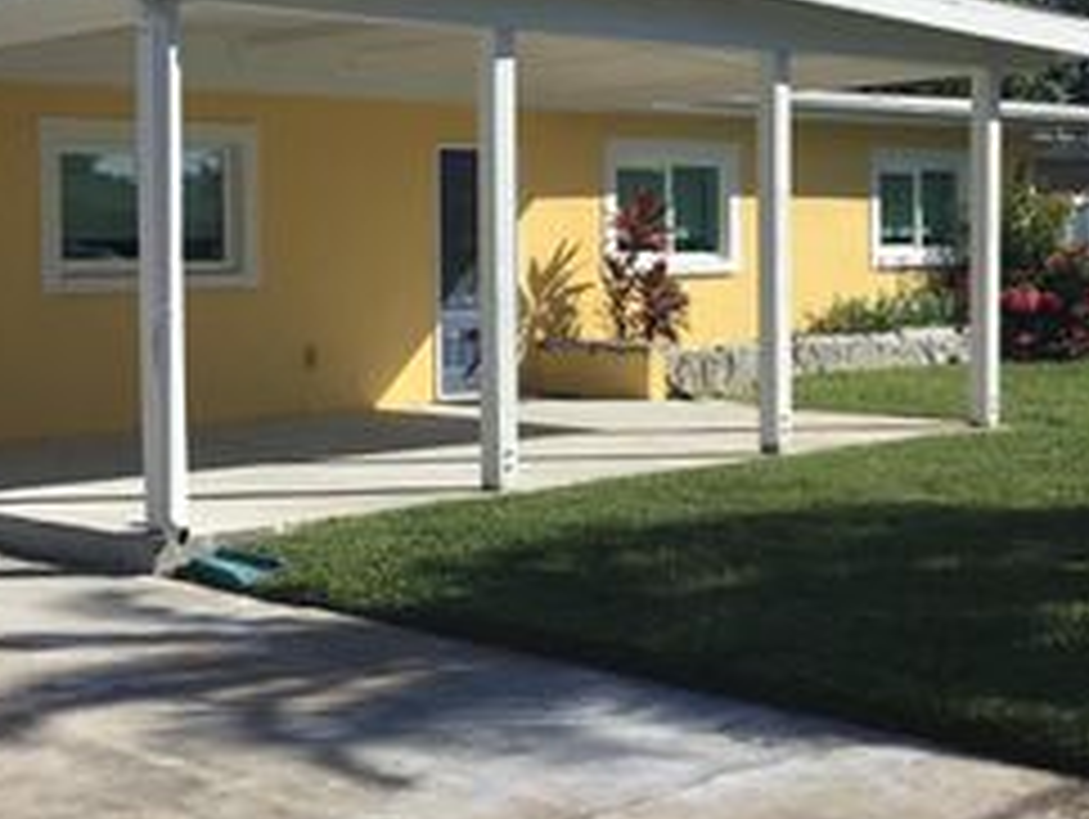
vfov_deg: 22.9
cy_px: 308
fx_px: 2015
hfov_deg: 30.0
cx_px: 374
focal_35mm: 64
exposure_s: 1/1698
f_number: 2.4
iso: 25
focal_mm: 3.3
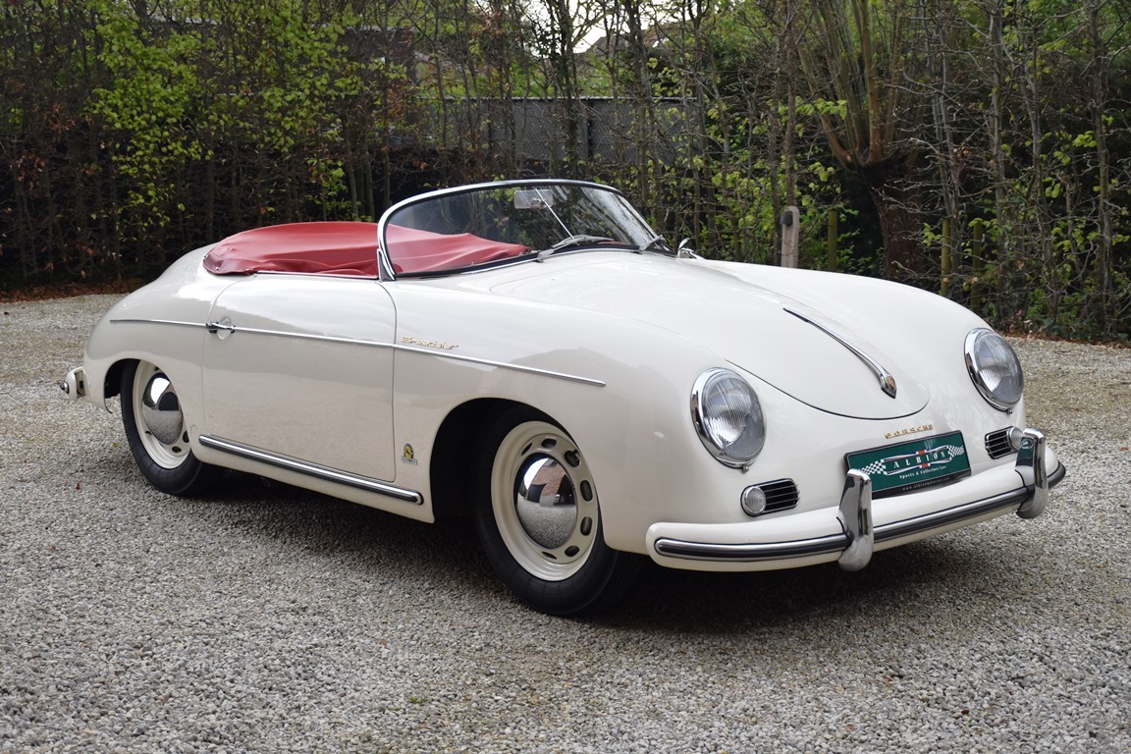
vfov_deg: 28.1
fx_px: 1508
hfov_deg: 41.1
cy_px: 377
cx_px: 566
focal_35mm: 48
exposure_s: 1/250
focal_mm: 32
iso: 400
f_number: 5
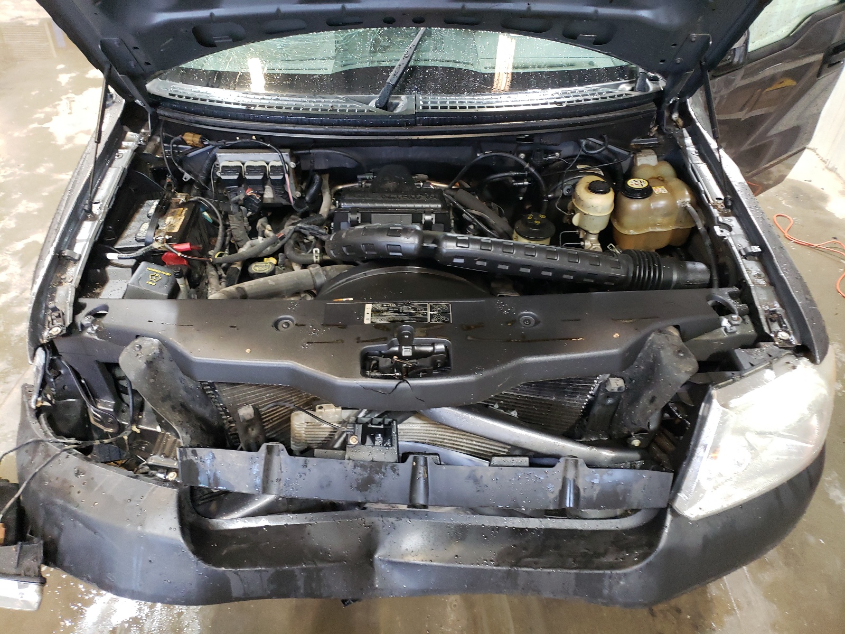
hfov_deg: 67.3
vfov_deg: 53.1
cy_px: 317
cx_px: 422
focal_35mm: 26
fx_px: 635
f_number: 1.5
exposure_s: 1/30
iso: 295
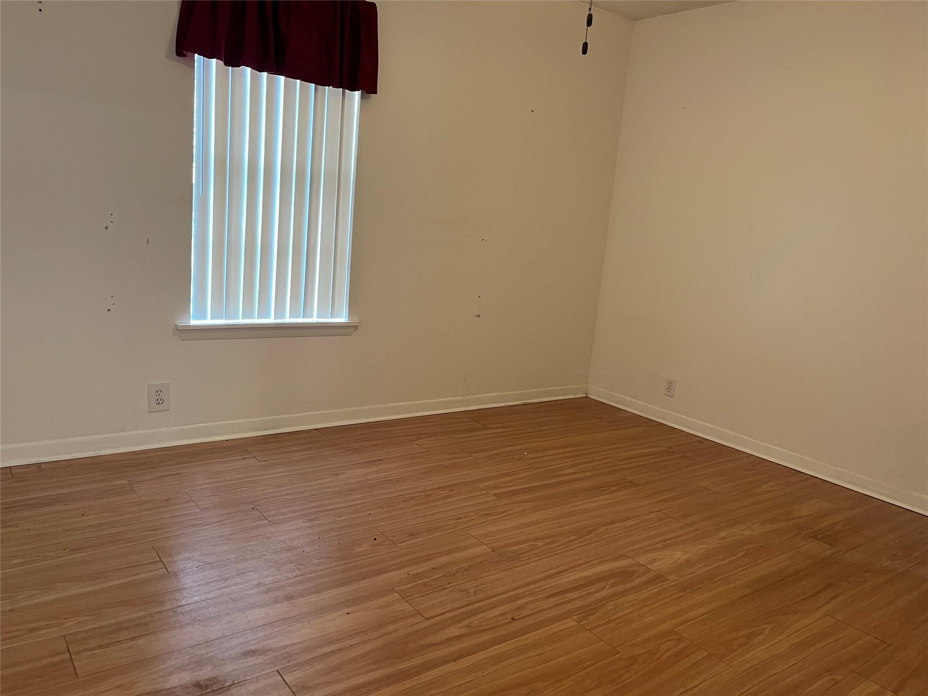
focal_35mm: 26
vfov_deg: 53.1
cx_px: 464
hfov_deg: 67.3
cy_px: 348
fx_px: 697
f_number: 1.6
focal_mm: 5.1
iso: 160
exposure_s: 1/60
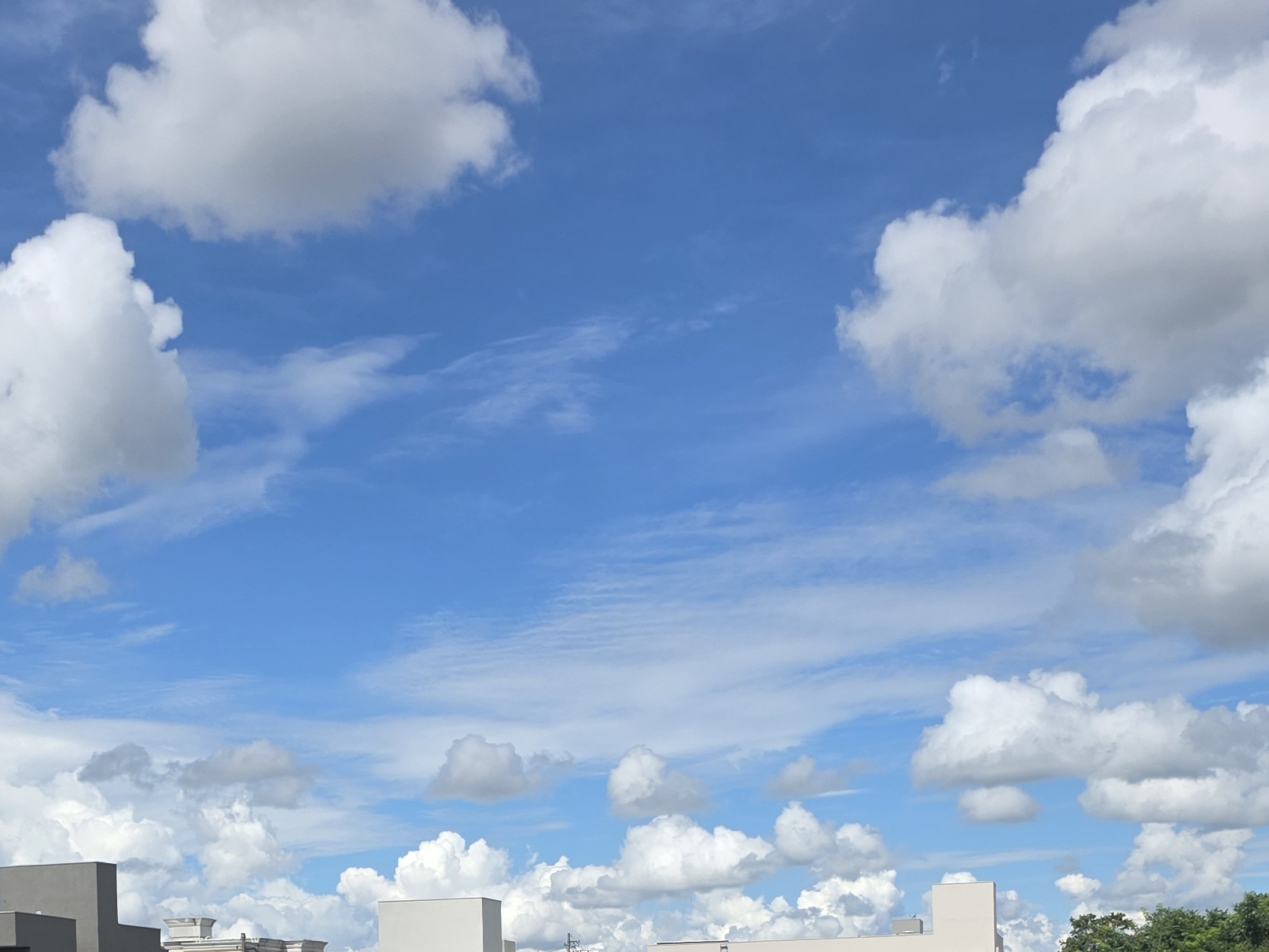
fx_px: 2090
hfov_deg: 33.6
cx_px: 469
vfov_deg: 23.8
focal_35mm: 57
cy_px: 1082
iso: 80
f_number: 1.7
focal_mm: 6.3
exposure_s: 1/7944
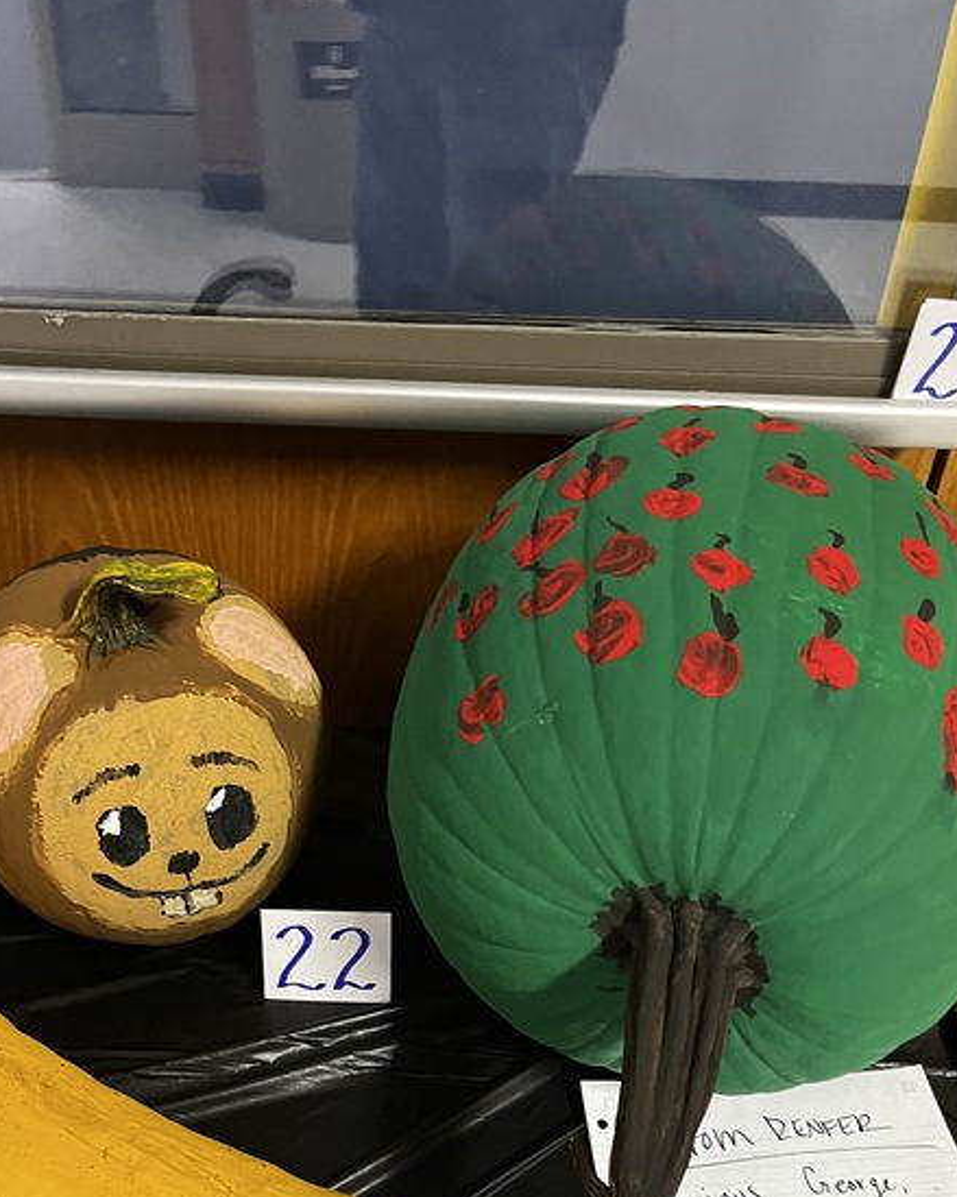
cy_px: 846
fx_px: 1310
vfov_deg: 47.8
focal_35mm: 37
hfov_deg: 40.1
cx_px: 434
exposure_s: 1/44
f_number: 1.6
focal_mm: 5.1
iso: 500
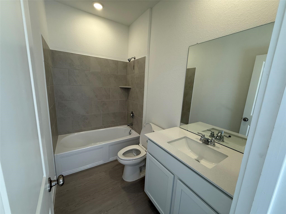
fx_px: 116
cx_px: 143
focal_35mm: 14
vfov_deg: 85.7
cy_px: 107
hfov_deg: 102.1
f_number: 2.2
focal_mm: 2.22
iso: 125
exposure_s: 1/120
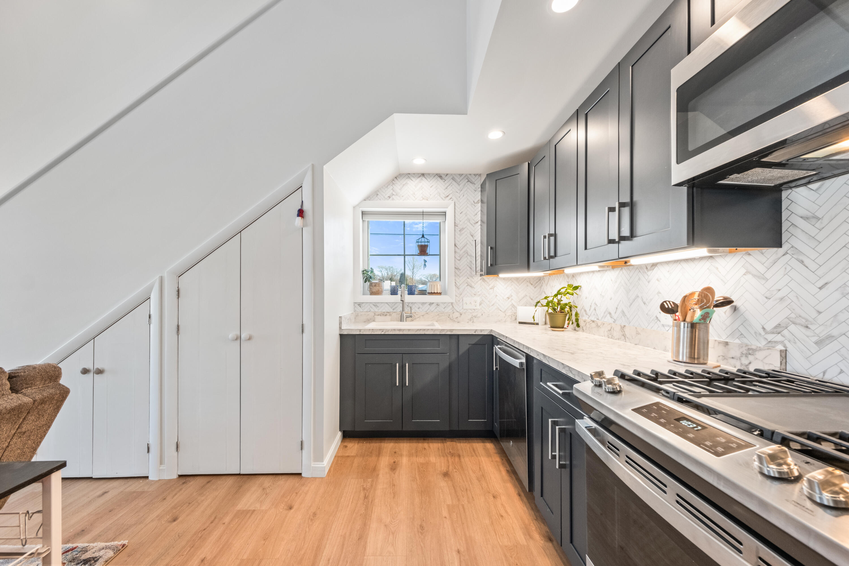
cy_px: 283
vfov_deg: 85.4
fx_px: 307
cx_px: 424
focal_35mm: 13
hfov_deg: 108.3
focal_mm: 8.9
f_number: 8
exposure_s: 1/8
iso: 500
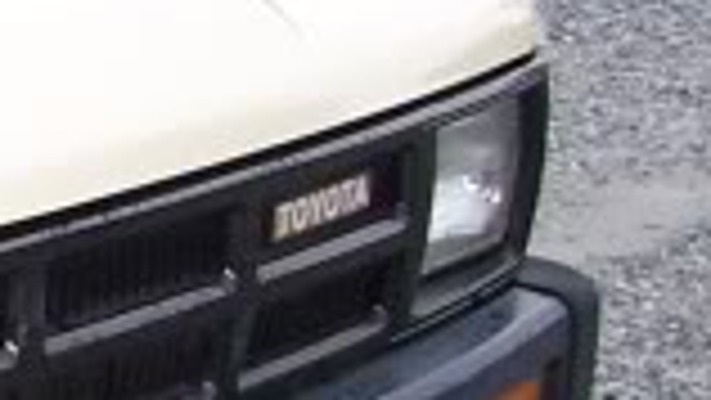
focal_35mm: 187
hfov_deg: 10.1
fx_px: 3527
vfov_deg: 6.5
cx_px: -976
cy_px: 508
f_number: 2.7
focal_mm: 5.6
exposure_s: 1/60
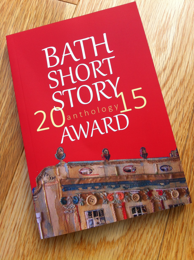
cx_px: 97
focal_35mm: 35
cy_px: 130
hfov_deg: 40.6
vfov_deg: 52.7
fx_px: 262
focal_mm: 3.85
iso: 80
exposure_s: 1/129
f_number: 2.8
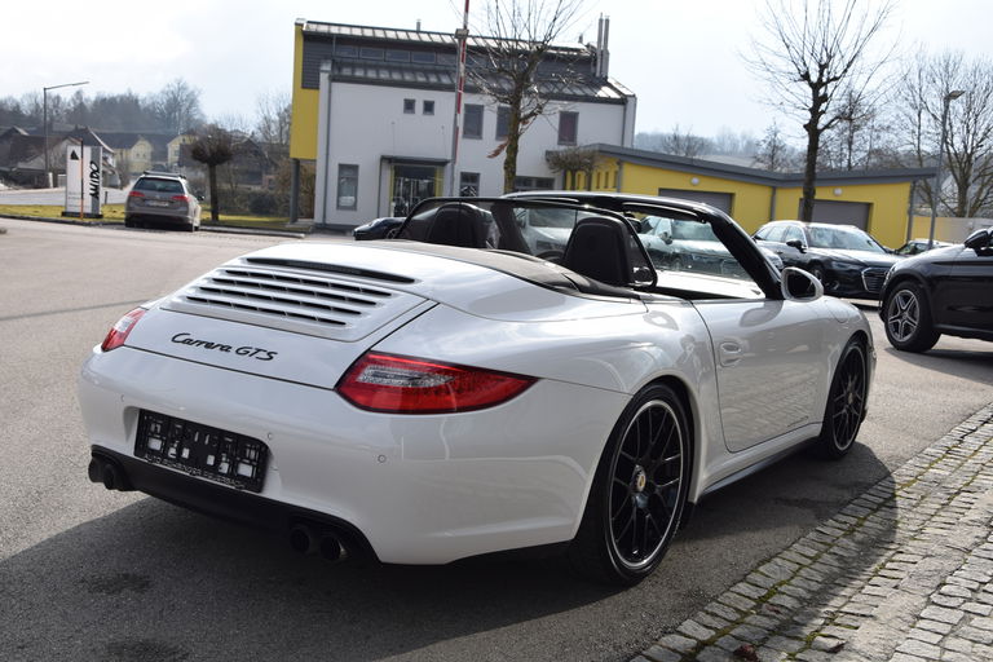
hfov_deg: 51.3
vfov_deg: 35.5
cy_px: 331
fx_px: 1034
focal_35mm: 38
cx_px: 496
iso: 200
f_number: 9
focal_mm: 25
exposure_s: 1/320
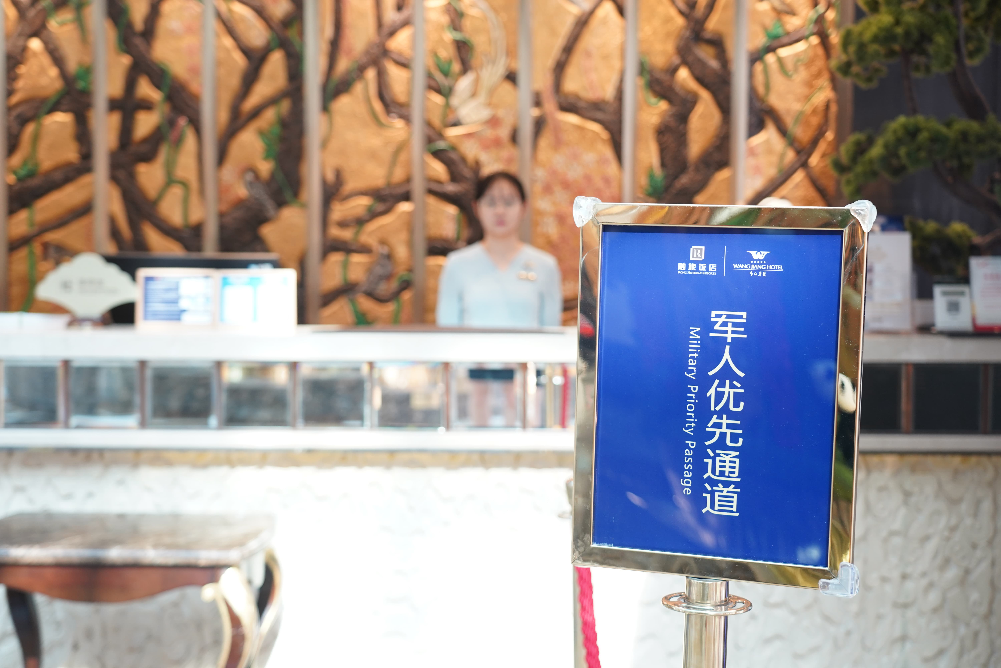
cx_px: 500
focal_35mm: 52
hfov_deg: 38.2
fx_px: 1446
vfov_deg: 26.0
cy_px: 334
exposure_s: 1/15
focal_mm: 52
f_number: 4
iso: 1000
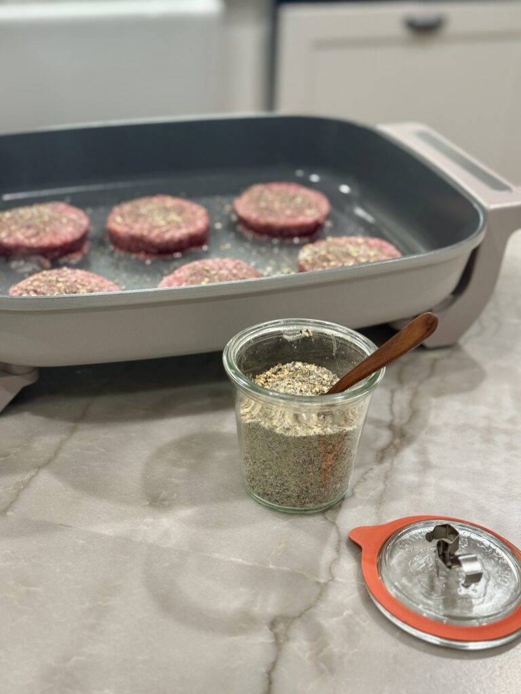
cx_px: 260
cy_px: 347
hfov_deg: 30.3
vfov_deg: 39.7
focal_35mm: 48
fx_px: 963
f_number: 1.78
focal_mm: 6.76
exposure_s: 1/40
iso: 320
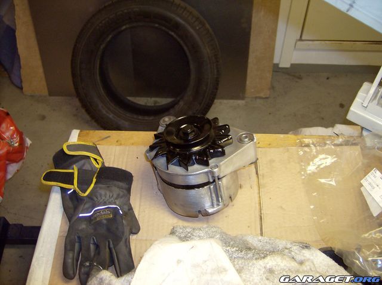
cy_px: 142
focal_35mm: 36
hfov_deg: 51.5
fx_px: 396
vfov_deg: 39.5
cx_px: 191
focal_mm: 6
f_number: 2.8
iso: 200
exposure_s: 1/60
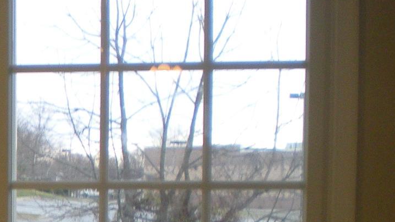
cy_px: 292
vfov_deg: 10.1
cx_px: -114
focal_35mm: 118
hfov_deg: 17.1
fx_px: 1236
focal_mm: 6.3
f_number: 3.1
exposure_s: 1/65.1
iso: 163
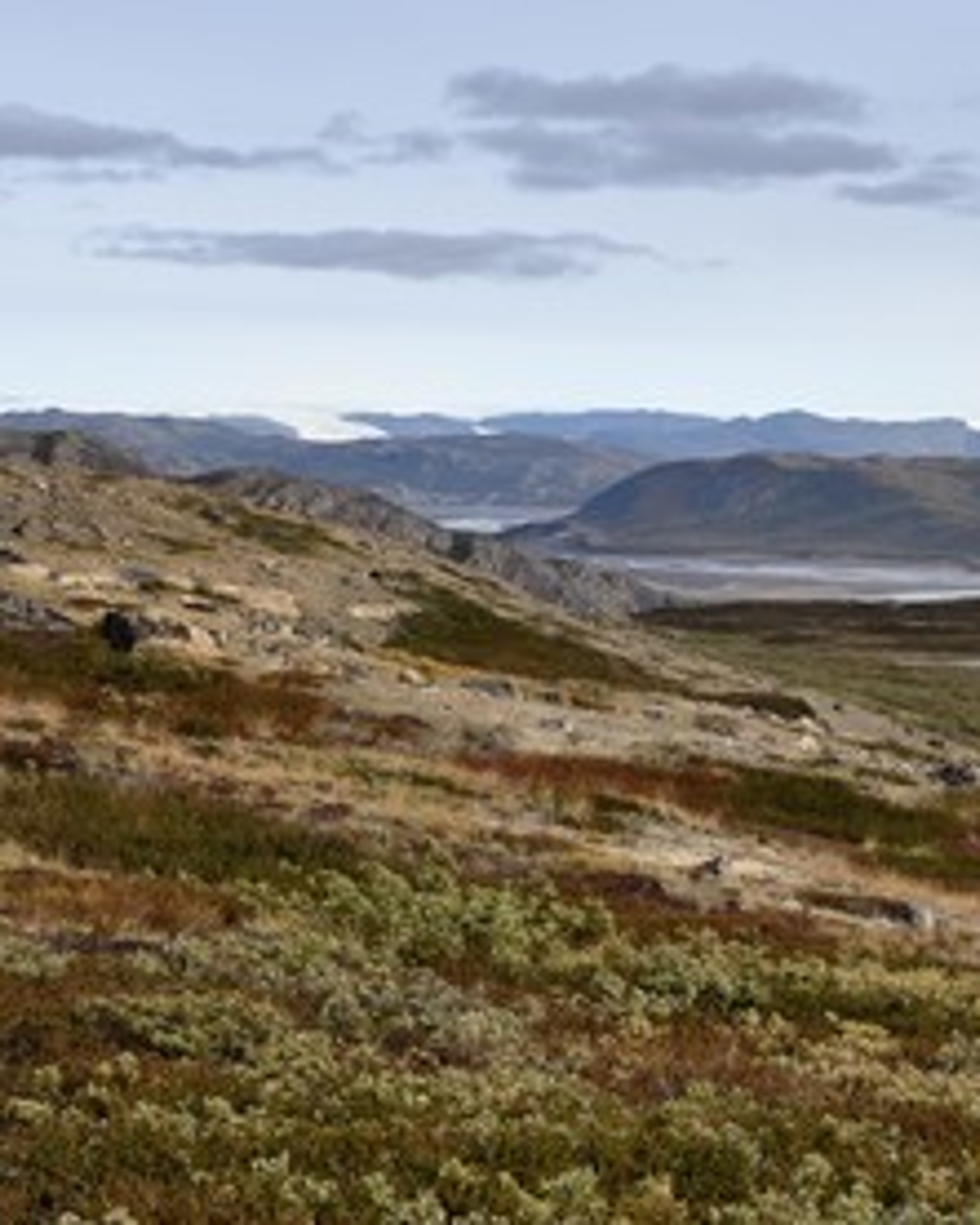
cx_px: 856
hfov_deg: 15.3
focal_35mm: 100
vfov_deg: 19.2
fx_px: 3624
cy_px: 612
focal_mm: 70
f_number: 11
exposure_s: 1/320
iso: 200
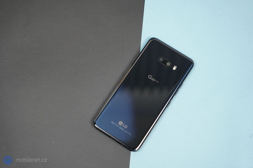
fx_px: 492
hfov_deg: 28.9
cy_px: 84
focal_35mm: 70
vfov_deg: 19.4
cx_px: 126
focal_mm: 70
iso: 1250
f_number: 4
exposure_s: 1/200
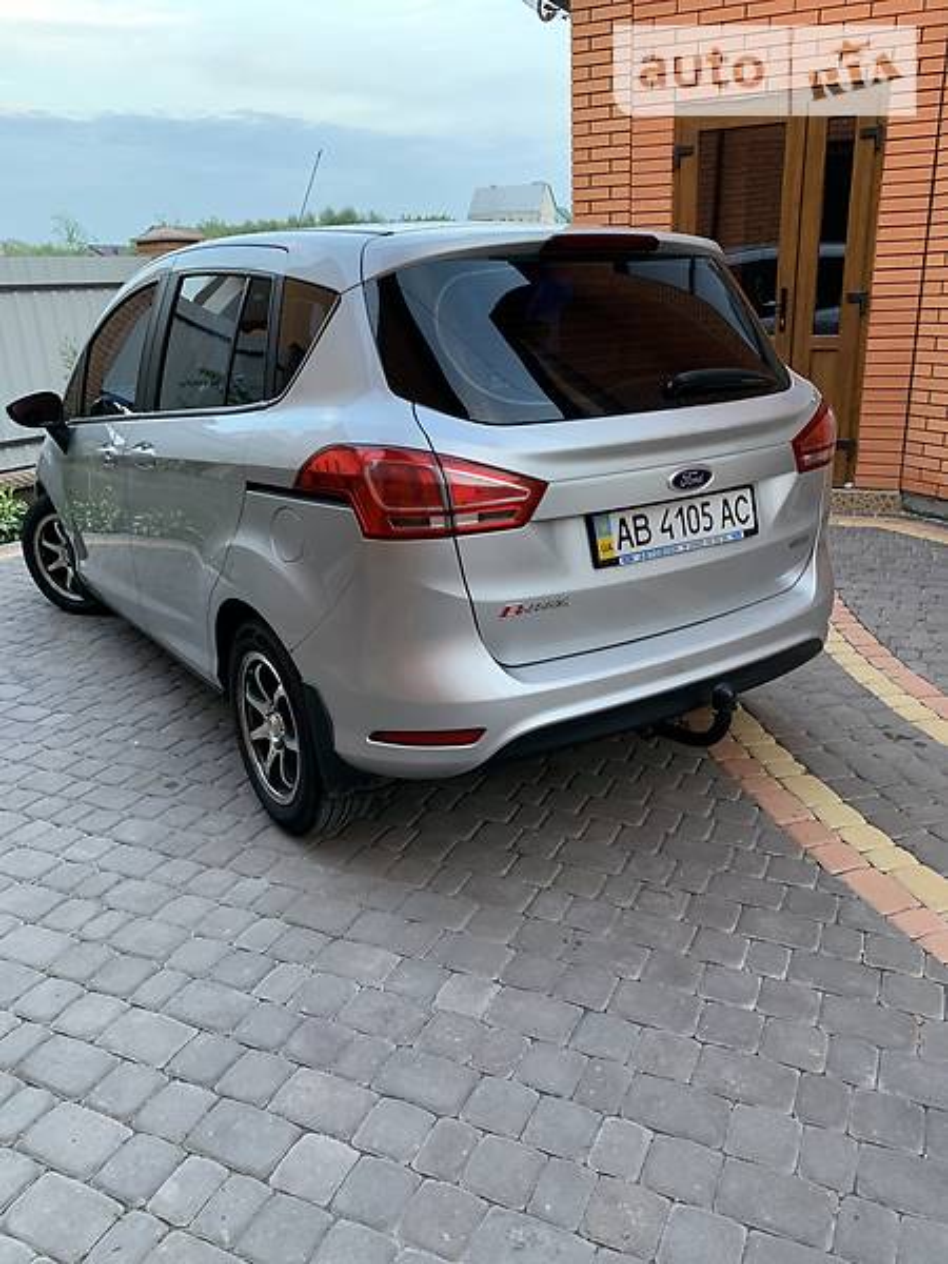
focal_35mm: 26
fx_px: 949
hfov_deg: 53.1
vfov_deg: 67.3
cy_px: 632
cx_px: 474
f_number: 1.8
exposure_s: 1/60
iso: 160
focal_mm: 4.2
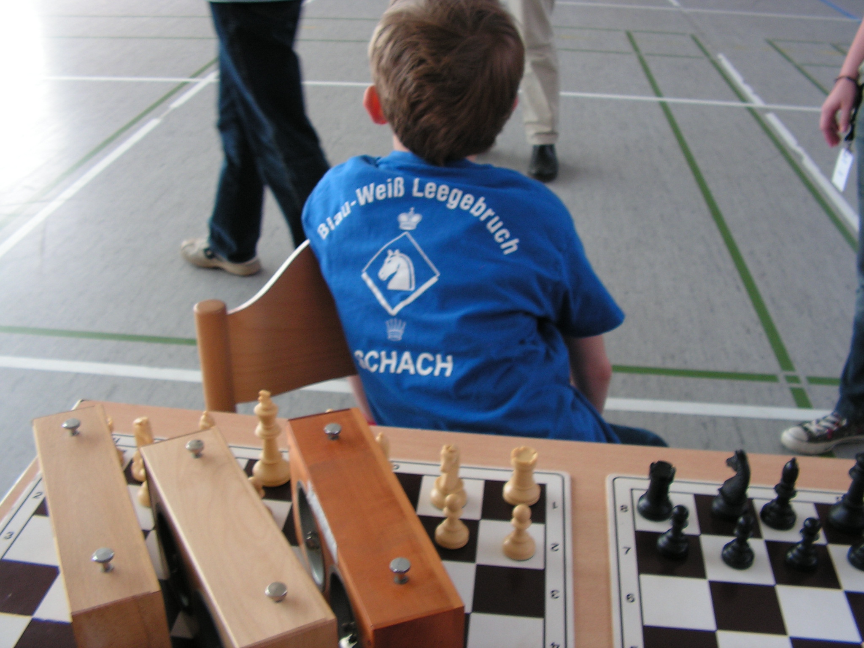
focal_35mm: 36
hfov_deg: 51.4
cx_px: 432
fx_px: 899
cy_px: 324
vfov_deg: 39.7
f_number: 3.2
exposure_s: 1/40
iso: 80
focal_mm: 6
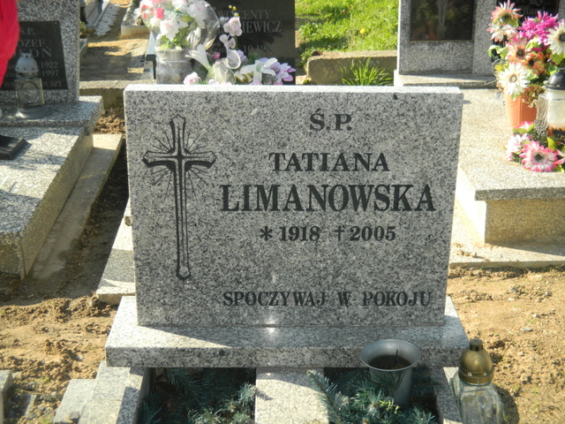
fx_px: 898
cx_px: 282
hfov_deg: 34.9
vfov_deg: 26.6
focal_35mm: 55
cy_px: 212
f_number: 4.2
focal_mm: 9.9
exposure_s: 1/278
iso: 113
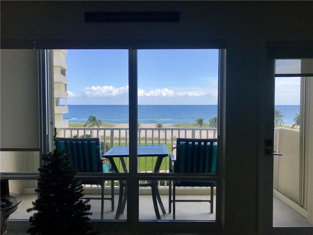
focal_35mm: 28
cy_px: 118
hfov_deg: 63.4
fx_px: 253
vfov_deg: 49.7
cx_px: 156
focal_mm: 3.99
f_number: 1.8
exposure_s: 1/610
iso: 20
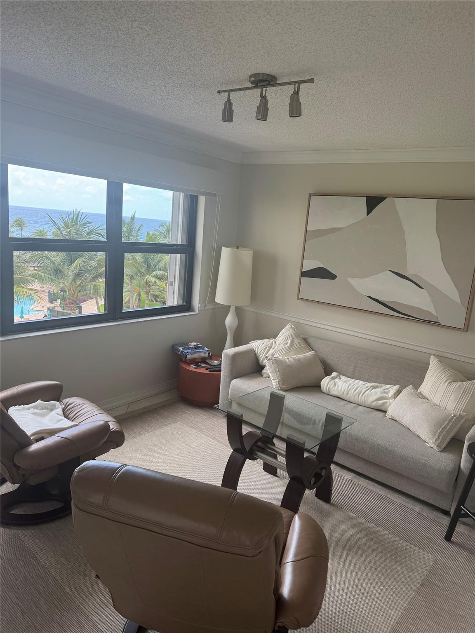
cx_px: 238
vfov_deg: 71.6
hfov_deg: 56.8
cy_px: 316
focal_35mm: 24
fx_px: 439
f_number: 1.78
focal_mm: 6.76
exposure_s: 1/121
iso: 80
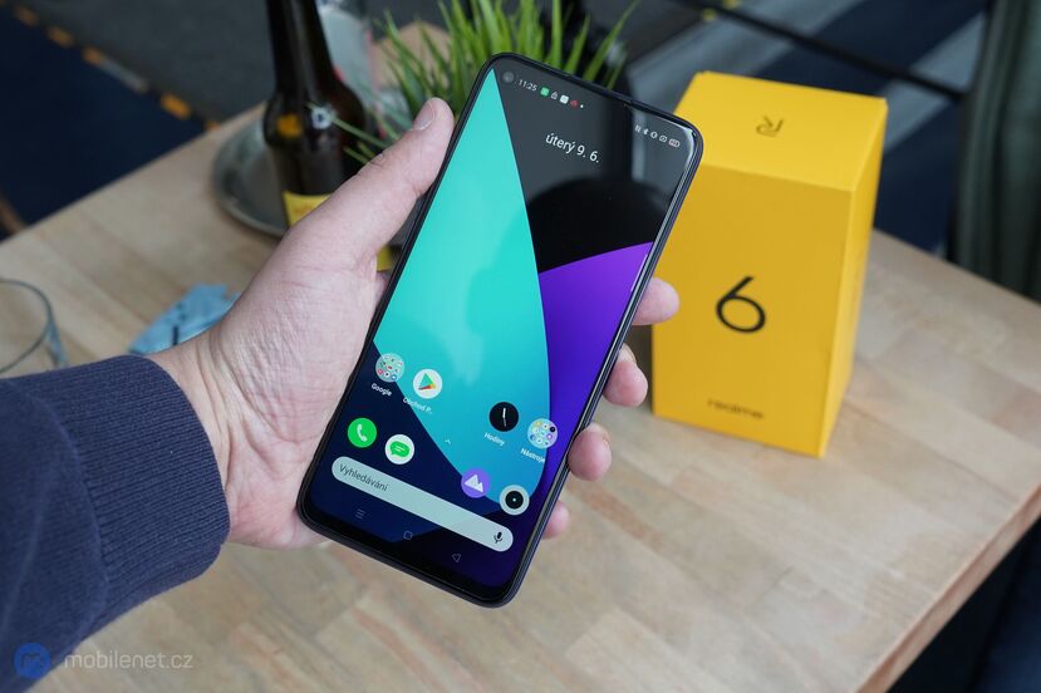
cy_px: 346
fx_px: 1012
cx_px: 520
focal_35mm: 35
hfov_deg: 54.5
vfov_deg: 37.8
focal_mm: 35
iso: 1000
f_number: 7.1
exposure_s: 1/160
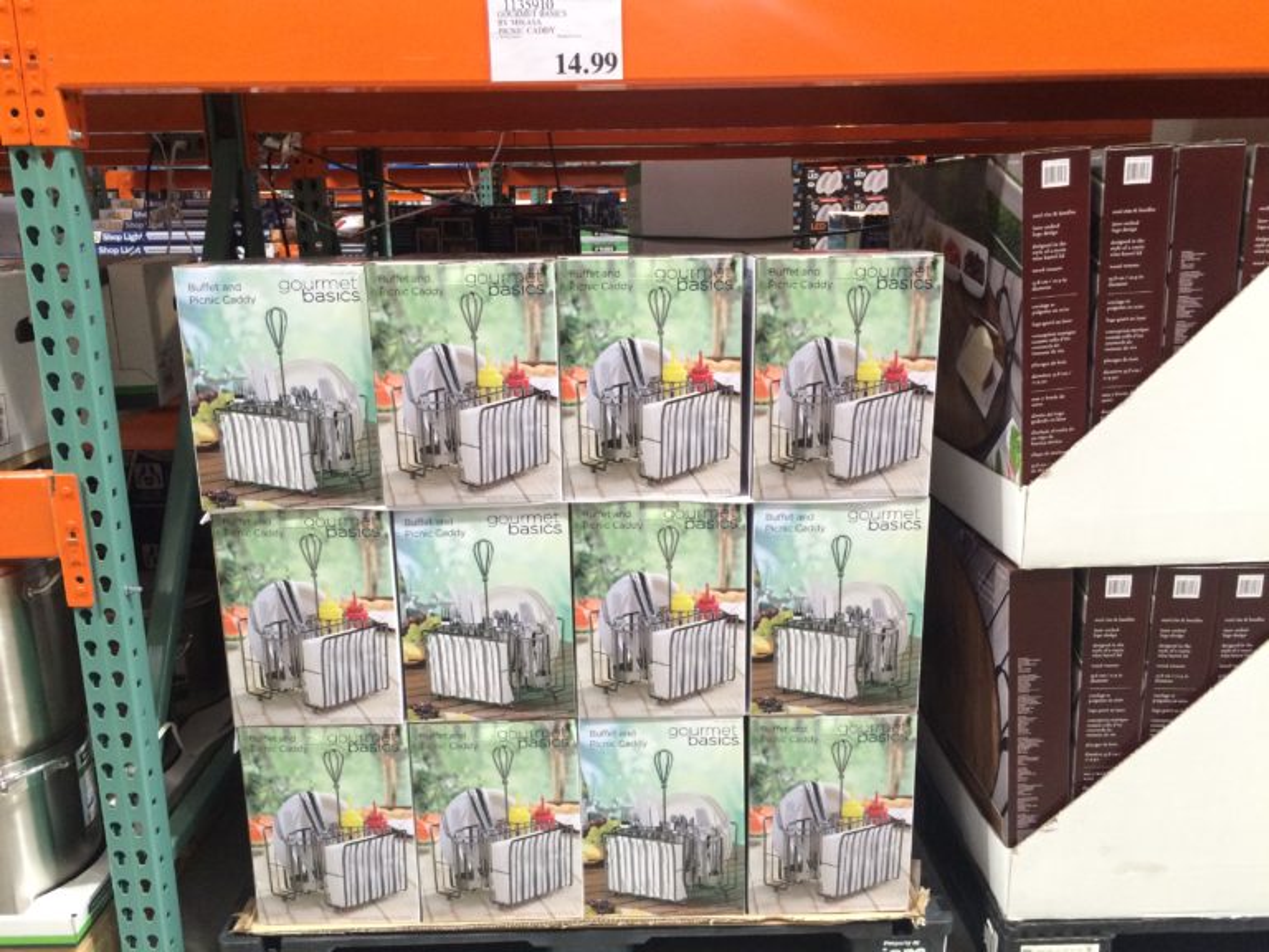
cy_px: 476
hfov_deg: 61.7
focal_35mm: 29
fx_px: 1063
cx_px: 634
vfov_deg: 48.2
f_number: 2.2
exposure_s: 1/30
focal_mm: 4.15
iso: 160
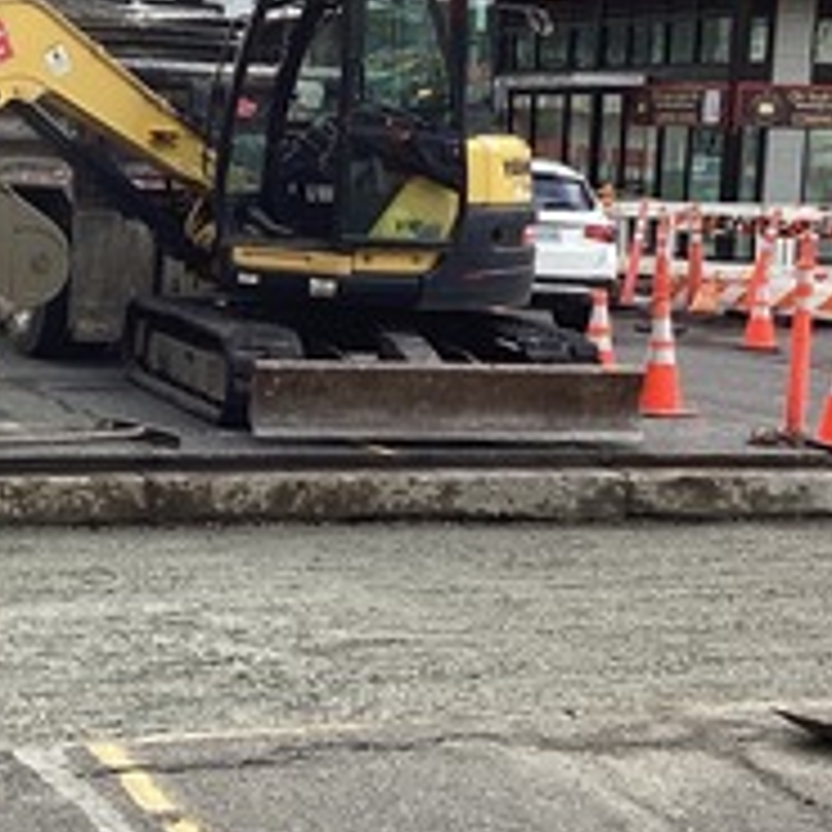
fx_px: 2257
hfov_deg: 20.7
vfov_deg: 20.9
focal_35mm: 83
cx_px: 189
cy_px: 468
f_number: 2.4
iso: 25
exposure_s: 1/216
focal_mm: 3.3
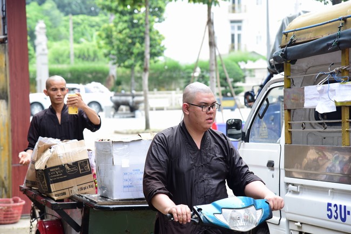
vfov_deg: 11.4
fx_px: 1170
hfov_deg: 17.1
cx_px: 176
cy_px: 117
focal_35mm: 120
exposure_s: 1/160
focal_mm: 120
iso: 400
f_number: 6.3
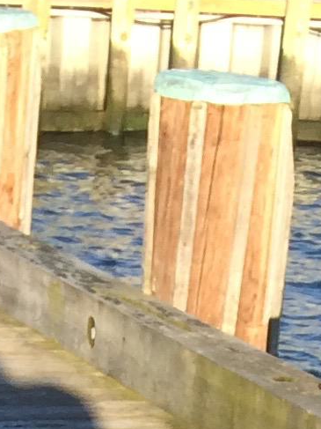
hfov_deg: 7.4
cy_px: 1414
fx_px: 2486
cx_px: 26
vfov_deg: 8.0
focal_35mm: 201
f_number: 2.2
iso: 32
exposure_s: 1/604
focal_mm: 4.12
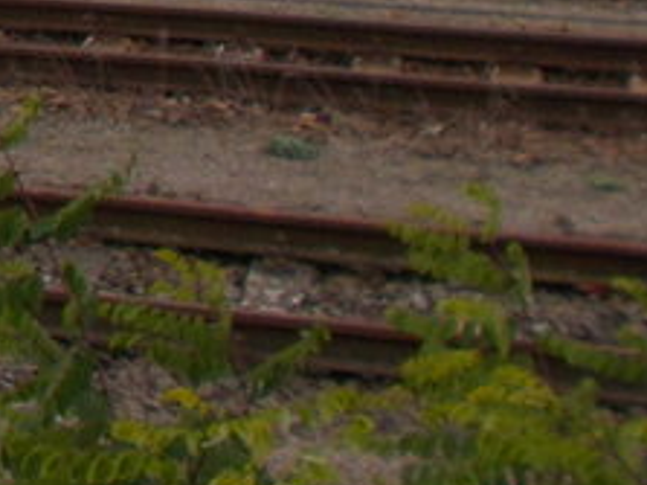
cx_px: -1030
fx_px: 3419
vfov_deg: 7.6
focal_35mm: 183
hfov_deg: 9.4
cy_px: -653
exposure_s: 1/160
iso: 80
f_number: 3.6
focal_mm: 6
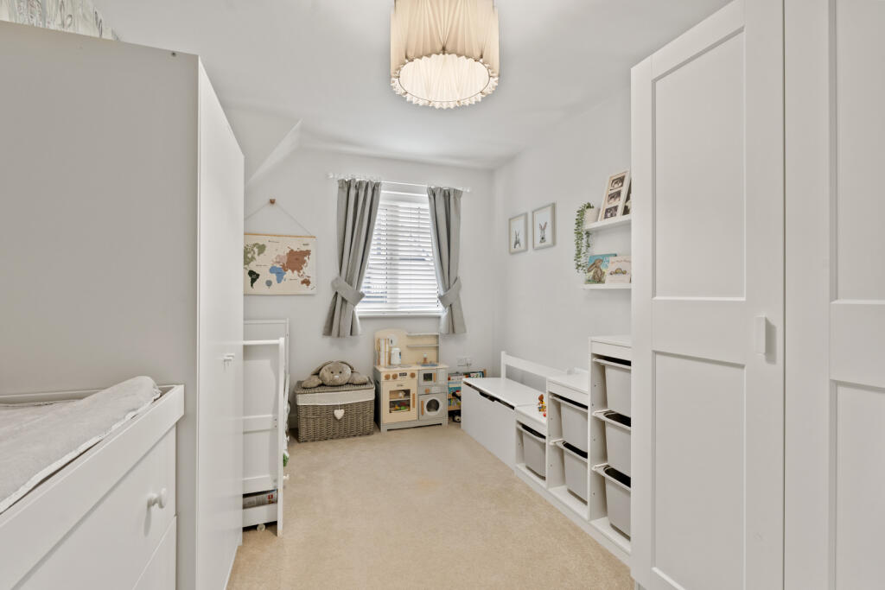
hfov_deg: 96.7
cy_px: 295
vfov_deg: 73.8
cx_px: 442
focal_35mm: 16
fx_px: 393
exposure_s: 1/1.67
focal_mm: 16
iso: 320
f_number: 8
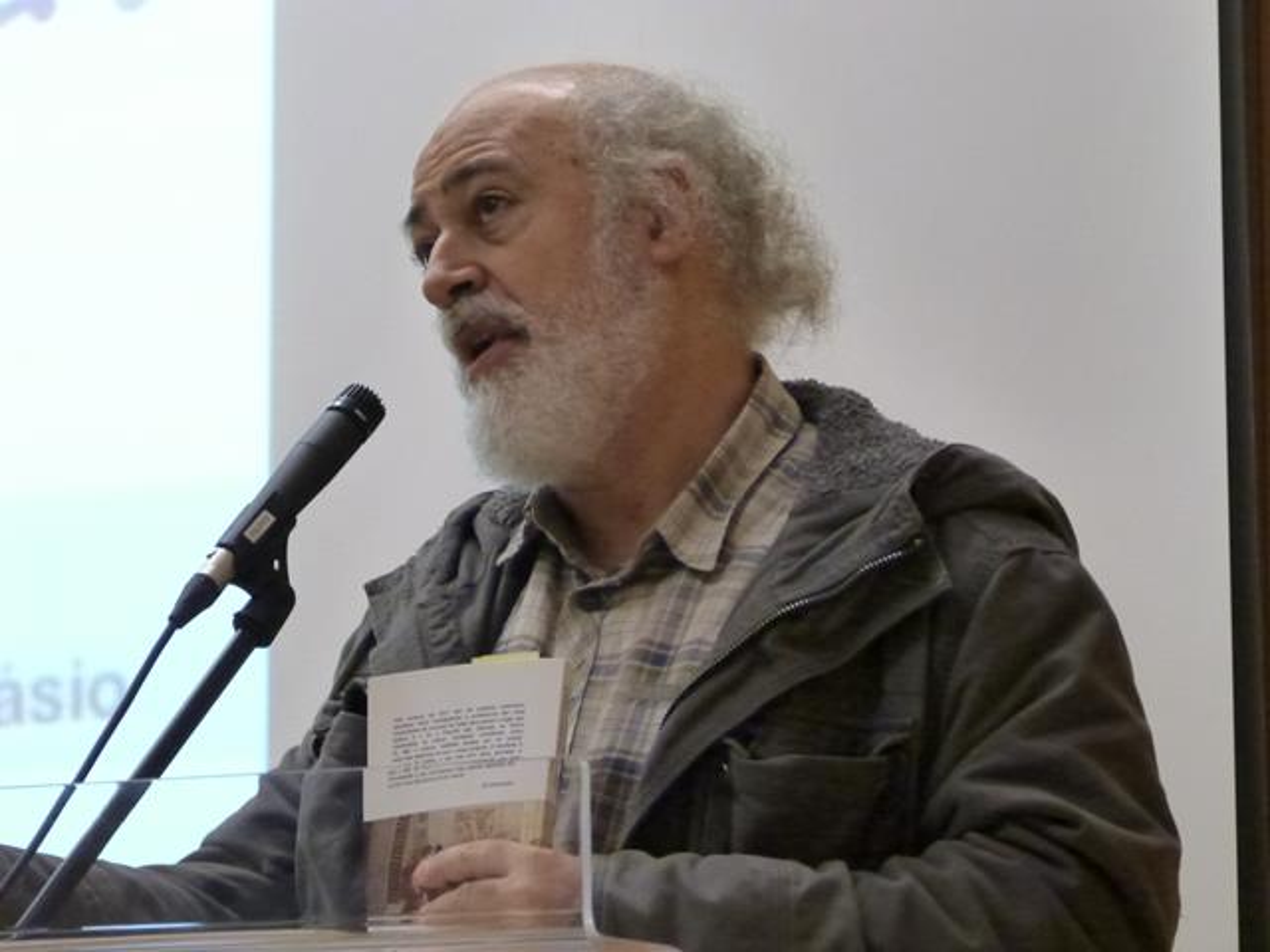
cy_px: 476
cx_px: 635
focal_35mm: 174
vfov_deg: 8.5
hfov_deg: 11.4
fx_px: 6384
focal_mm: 31.3
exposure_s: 1/25
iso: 1250
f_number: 3.8
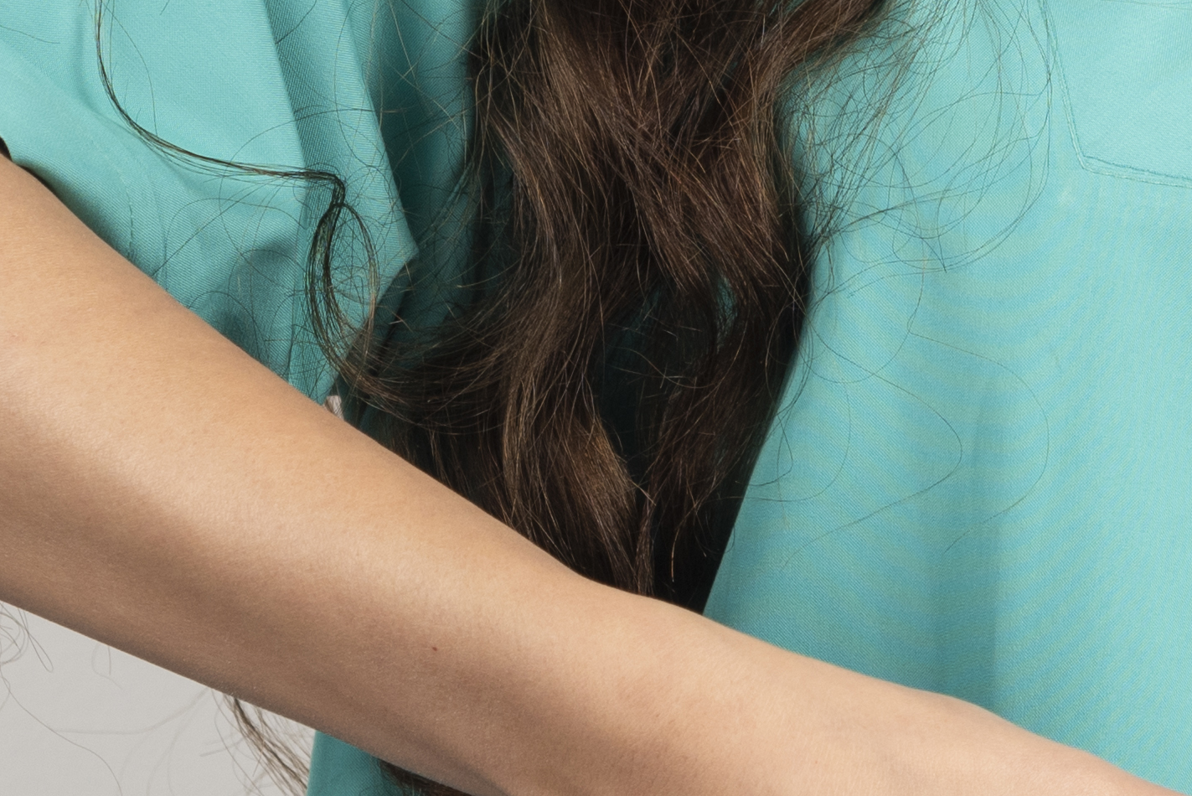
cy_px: -282
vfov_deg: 3.8
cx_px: 1786
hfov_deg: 5.6
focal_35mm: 362
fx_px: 11990
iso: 125
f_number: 7.1
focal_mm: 70
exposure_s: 1/100
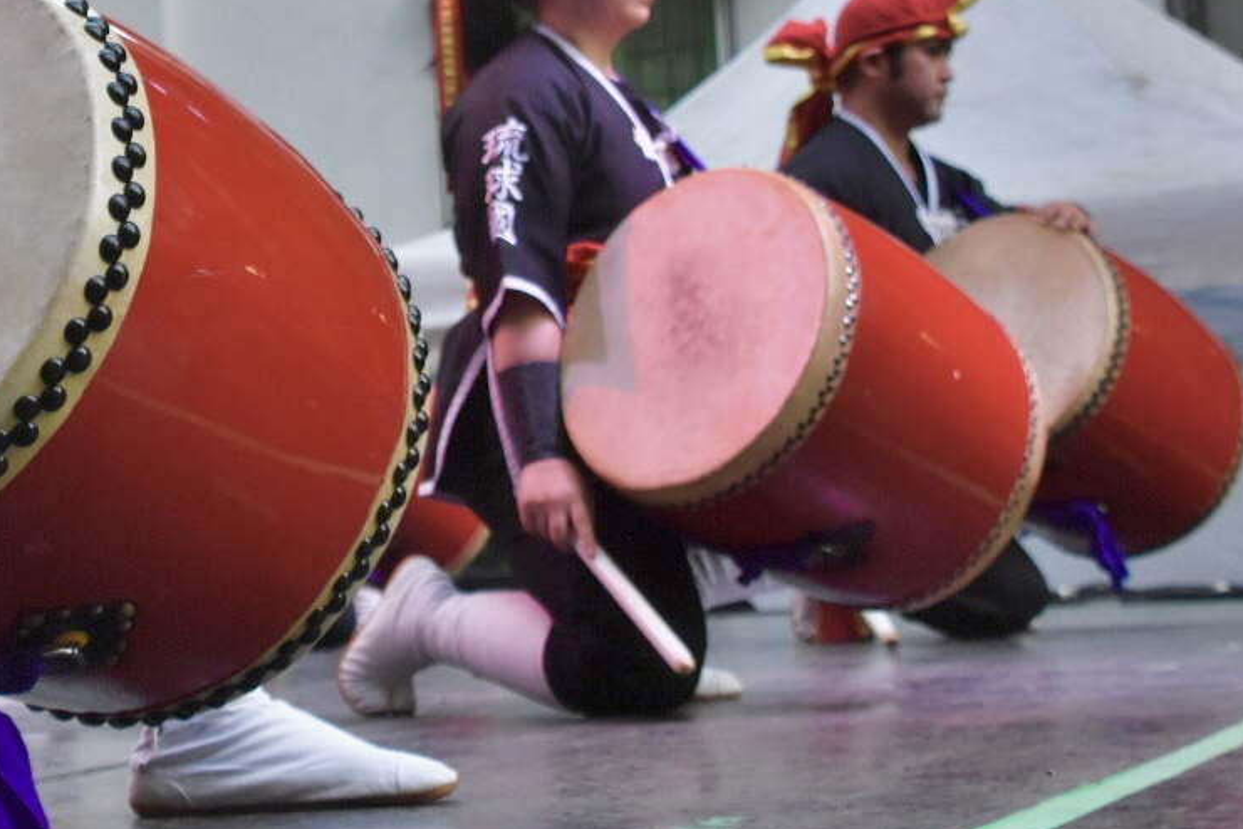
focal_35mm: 105
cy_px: 27
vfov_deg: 12.9
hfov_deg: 19.2
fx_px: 3625
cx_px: 195
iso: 1600
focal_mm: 32
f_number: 5.6
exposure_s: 1/400
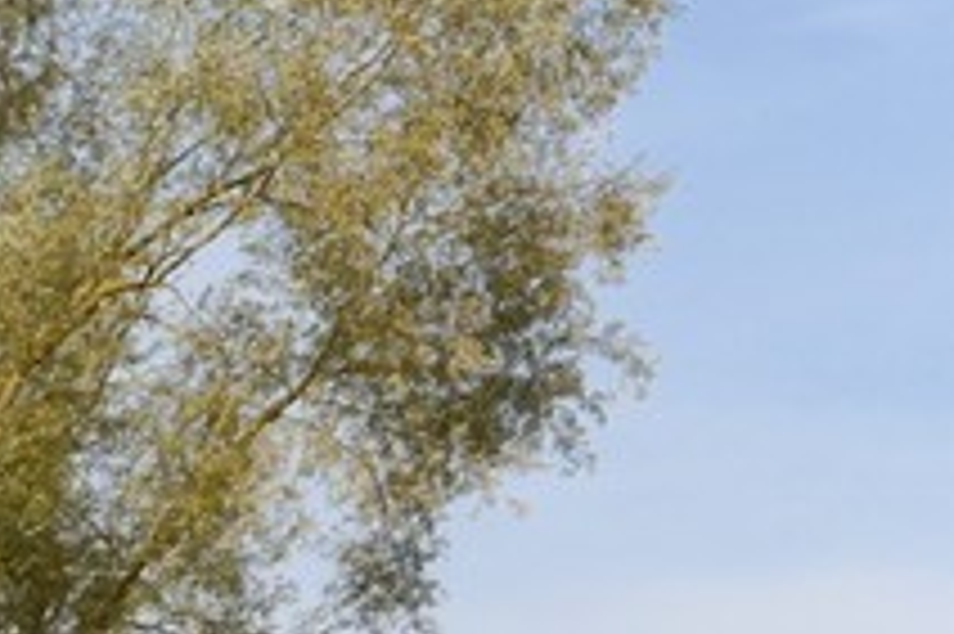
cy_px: -1754
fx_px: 7599
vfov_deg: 4.5
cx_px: 3362
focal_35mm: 287
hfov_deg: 6.3
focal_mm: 38
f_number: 14
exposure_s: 1/250
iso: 200
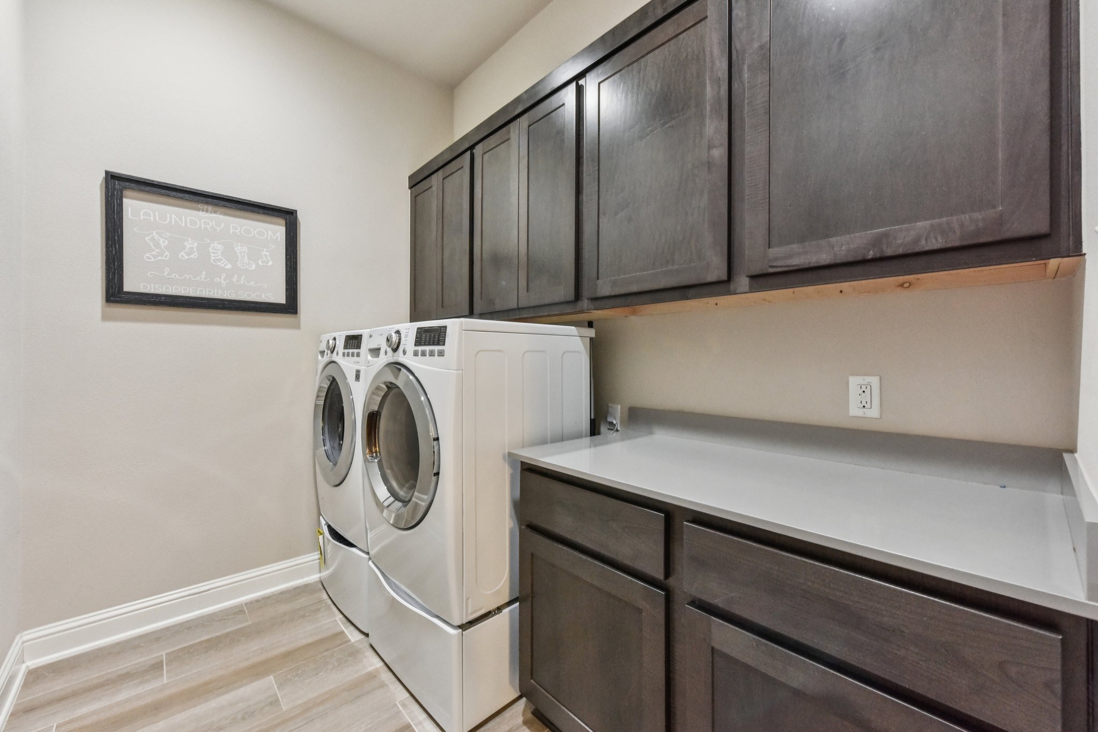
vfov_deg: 81.2
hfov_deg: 104.3
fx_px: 427
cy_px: 366
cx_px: 549
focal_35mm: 14
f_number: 8
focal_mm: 14
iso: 3600
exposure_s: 1/15
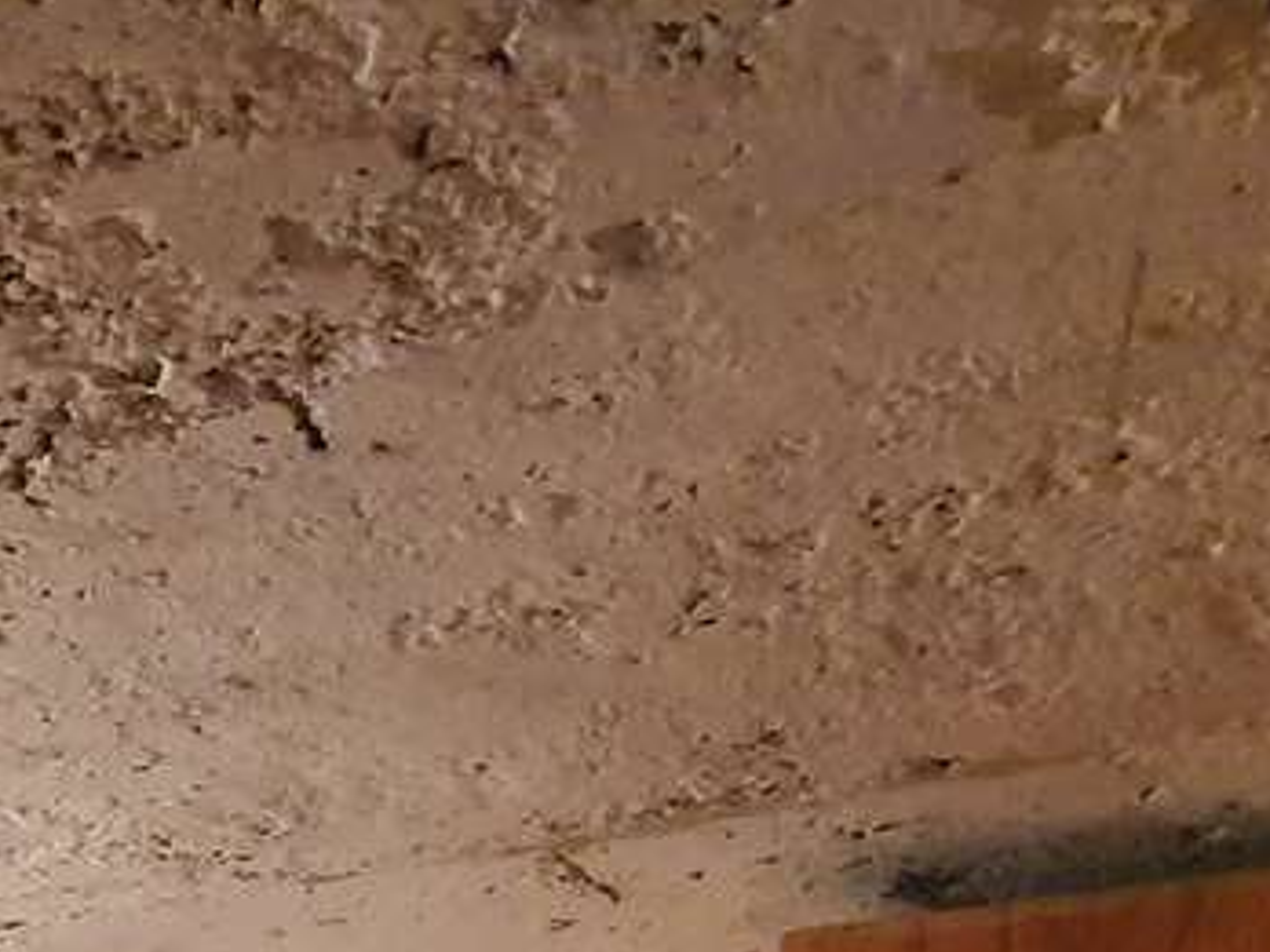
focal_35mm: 56
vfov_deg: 16.9
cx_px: -274
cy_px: 2044
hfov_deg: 29.3
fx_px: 2055
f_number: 2.2
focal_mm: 1.8
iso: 640
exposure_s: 1/33
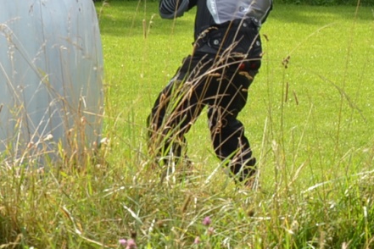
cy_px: -115
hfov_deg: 7.8
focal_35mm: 261
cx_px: 461
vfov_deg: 5.2
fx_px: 2711
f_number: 8
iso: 140
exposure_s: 1/250
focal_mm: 40
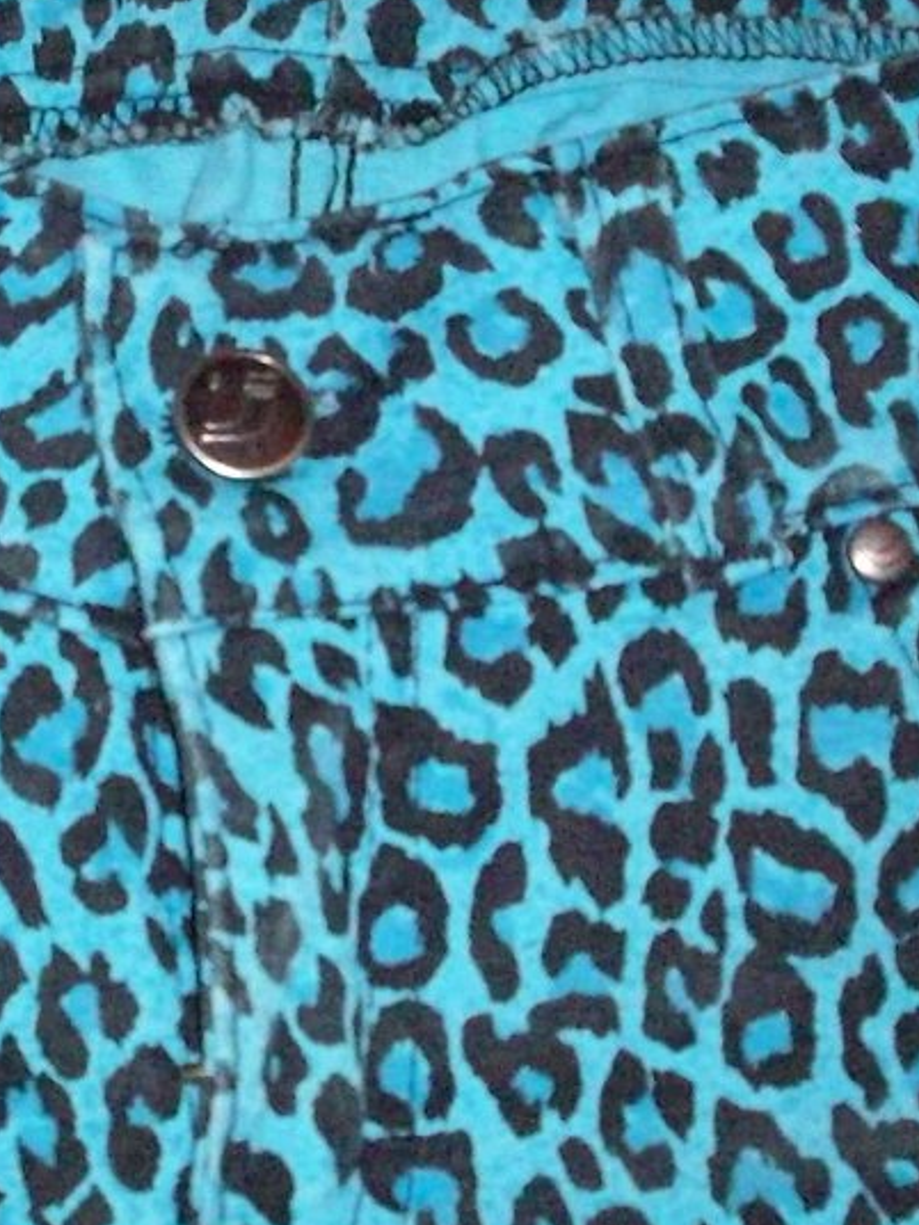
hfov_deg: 16.0
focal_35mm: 92
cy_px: 779
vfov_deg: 21.3
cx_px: 195
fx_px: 3257
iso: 800
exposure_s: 1/128
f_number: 2.8
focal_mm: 6.2
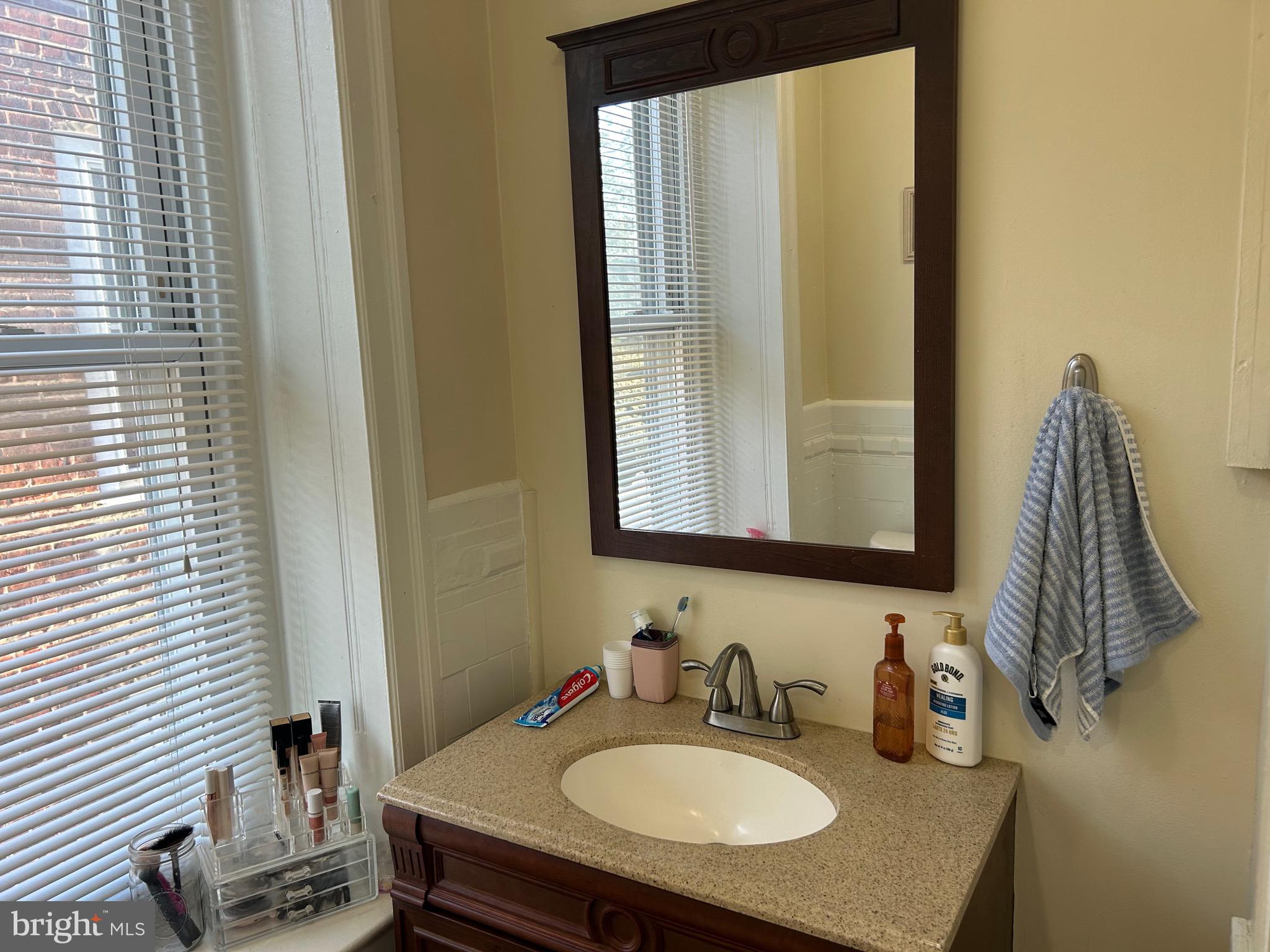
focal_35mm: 26
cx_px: 635
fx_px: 954
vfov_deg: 53.1
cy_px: 476
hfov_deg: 67.3
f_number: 1.5
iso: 80
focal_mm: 5.7
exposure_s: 1/120
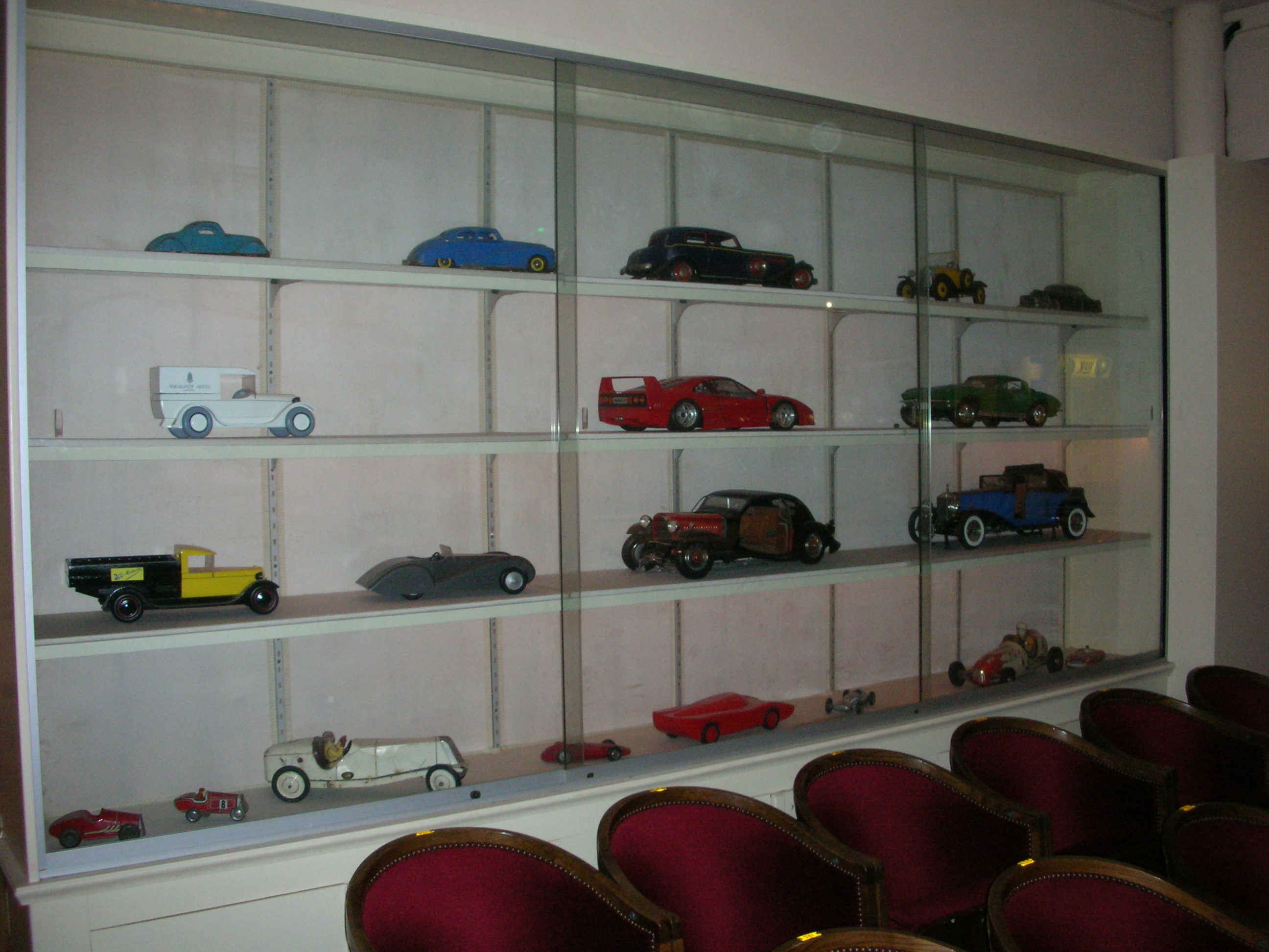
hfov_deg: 52.6
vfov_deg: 40.7
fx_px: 1283
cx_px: 634
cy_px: 476
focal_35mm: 35
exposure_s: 1/60.1
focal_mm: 5.8
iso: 194
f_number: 3
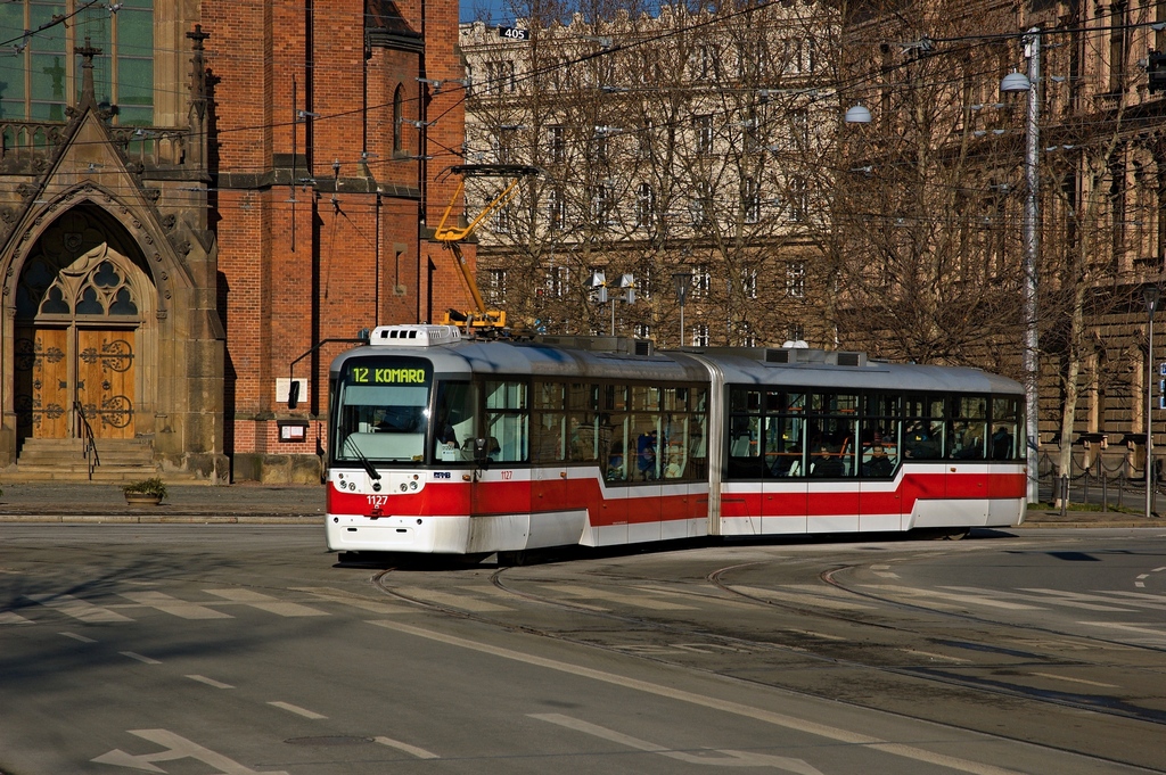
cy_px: 388
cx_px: 583
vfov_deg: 13.4
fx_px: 3301
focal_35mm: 102
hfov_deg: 20.0
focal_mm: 68
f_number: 9
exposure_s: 1/500
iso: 200
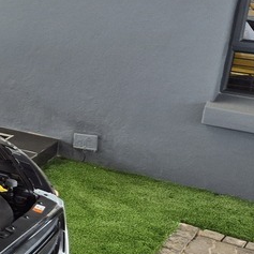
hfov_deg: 15.0
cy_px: 124
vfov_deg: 19.7
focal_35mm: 88
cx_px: -292
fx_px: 731
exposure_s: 1/180
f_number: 1.8
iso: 50
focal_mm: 5.4
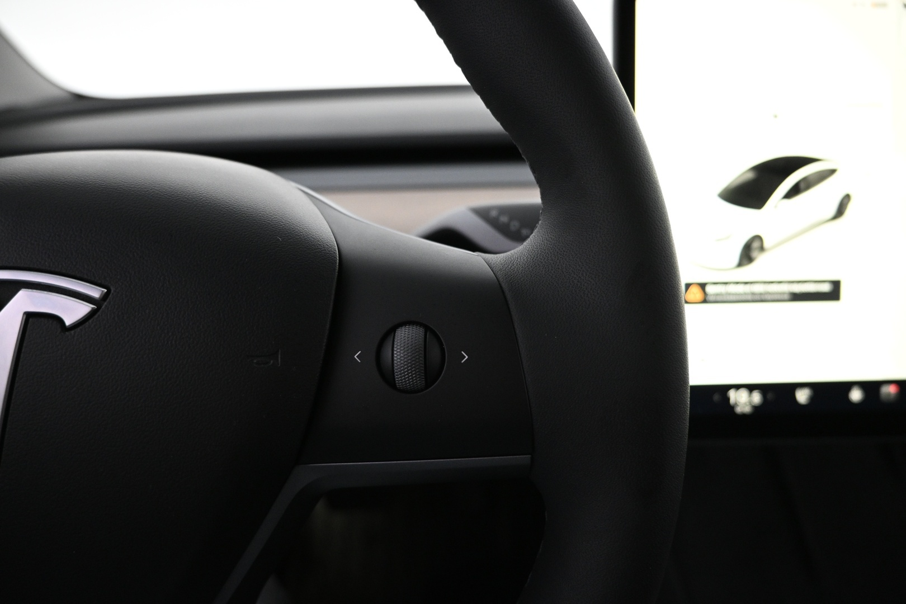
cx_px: 453
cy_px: 302
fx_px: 604
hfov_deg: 73.7
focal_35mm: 24
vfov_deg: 53.1
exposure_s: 1/60
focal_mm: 16
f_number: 3.5
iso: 1600
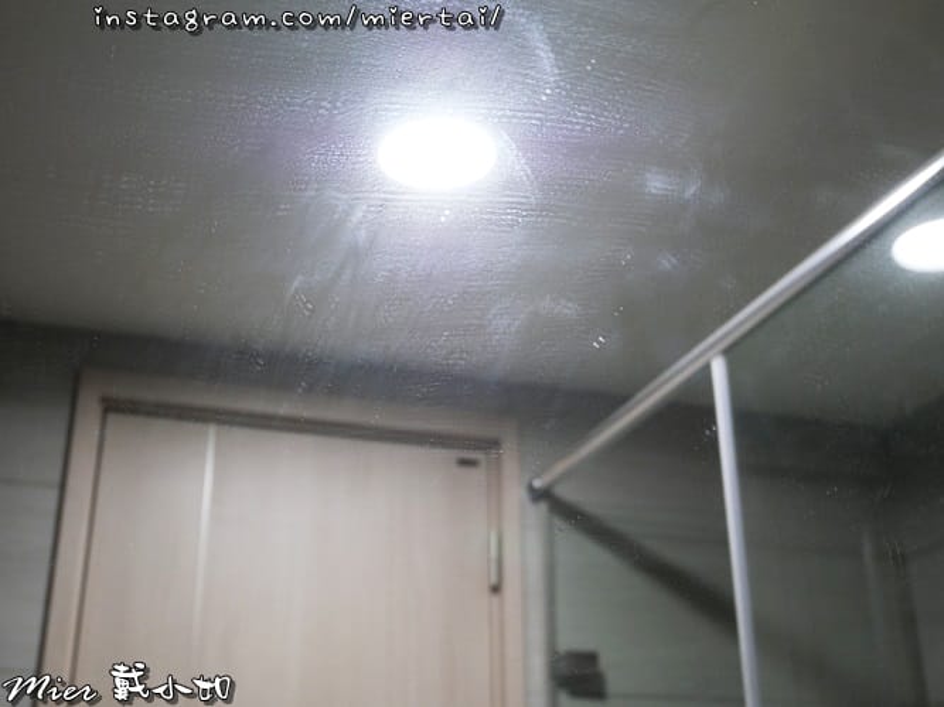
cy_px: 354
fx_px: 1200
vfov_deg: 32.9
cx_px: 472
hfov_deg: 43.0
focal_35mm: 44
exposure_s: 1/60
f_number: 4.8
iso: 1000
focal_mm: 22
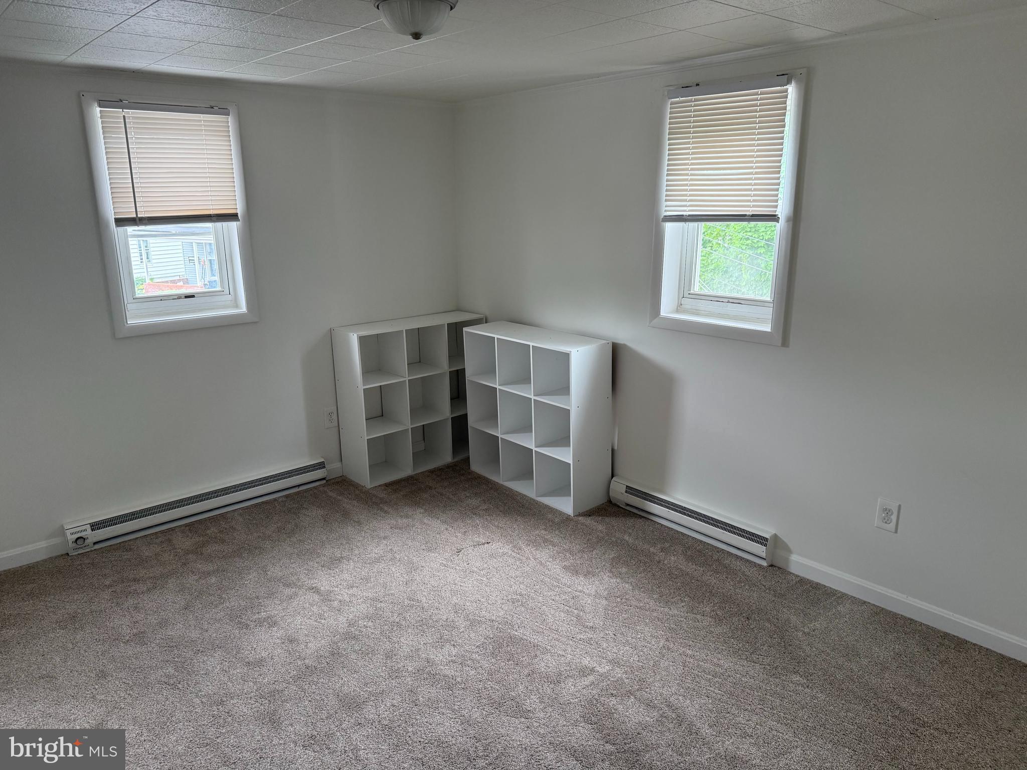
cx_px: 514
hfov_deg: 71.6
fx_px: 712
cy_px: 385
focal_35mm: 24
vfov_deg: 56.8
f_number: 1.78
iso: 200
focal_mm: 6.76
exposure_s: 1/70
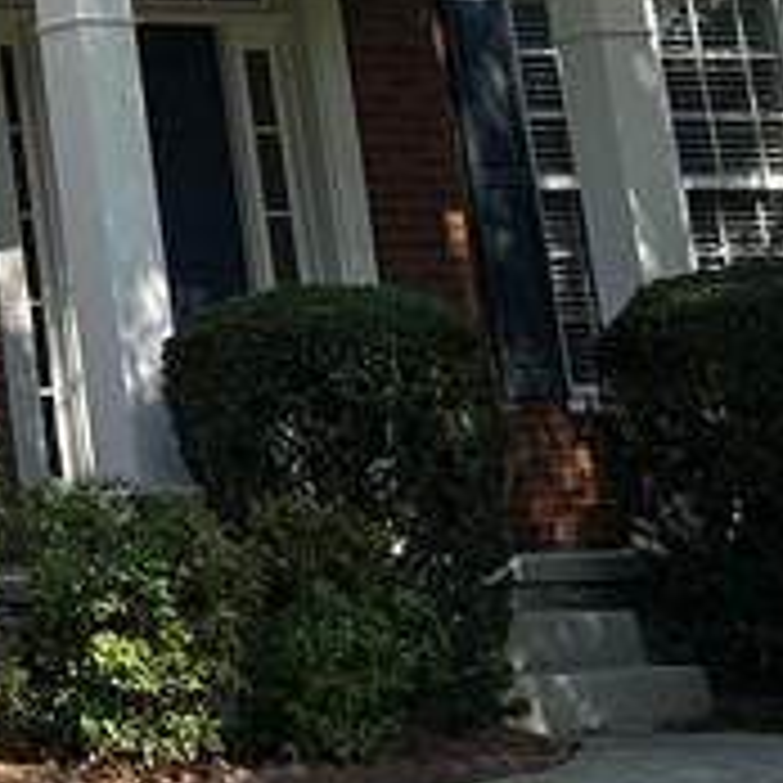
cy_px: -387
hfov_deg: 11.3
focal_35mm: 135
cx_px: -932
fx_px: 3455
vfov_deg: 12.3
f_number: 1.6
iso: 50
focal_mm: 5.1
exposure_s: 1/2755
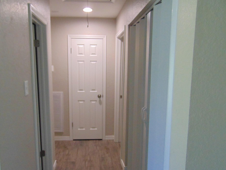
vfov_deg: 48.1
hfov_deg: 61.5
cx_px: 102
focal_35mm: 29
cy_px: 96
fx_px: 189
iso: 320
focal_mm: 4.5
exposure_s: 1/30
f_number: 3
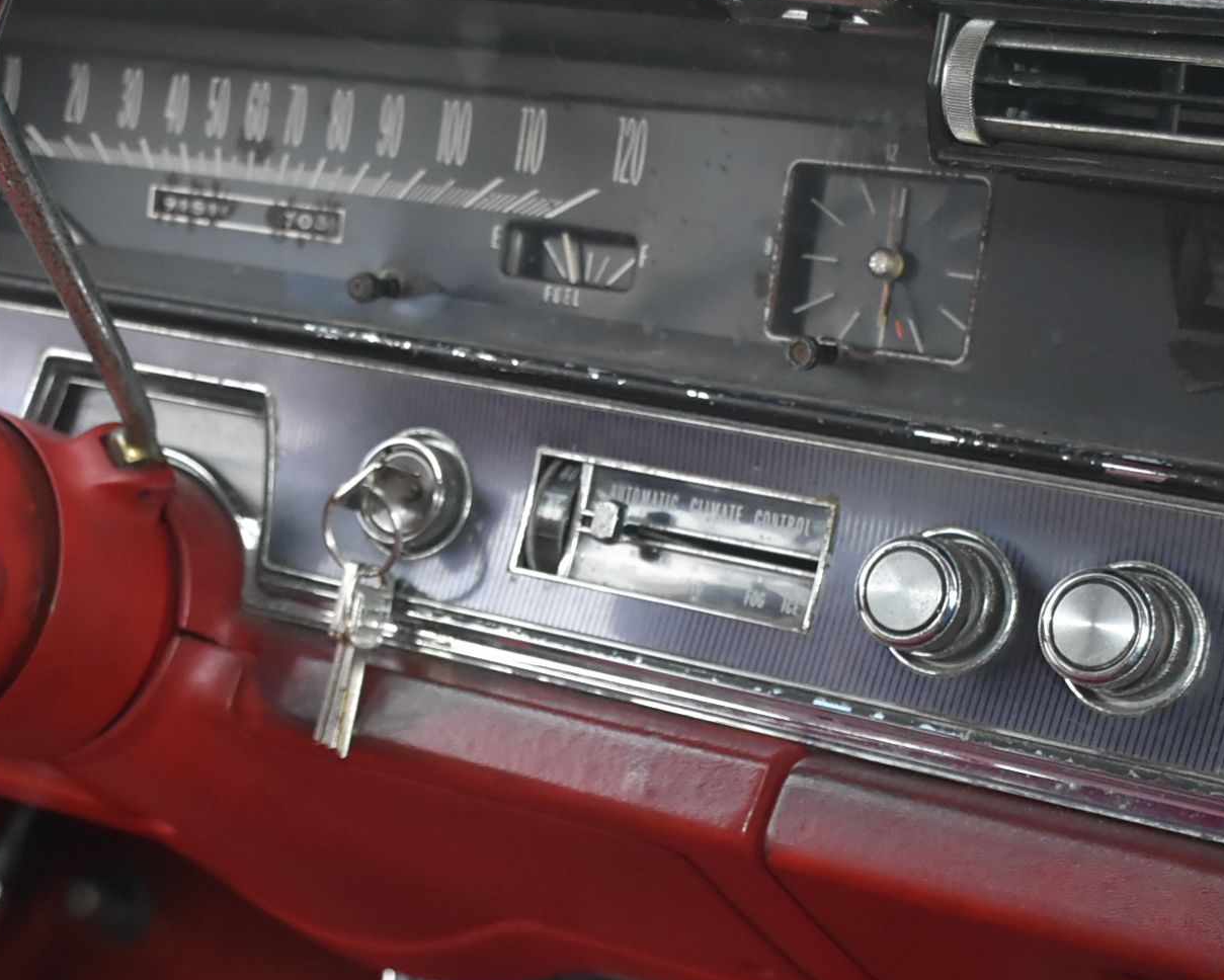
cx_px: 531
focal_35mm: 80
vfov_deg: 19.0
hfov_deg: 23.8
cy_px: 722
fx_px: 2905
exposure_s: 1/60
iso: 2000
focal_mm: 23
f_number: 3.8
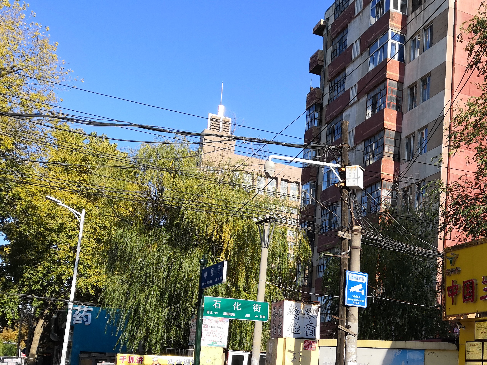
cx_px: 391
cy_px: 302
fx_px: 689
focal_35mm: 49
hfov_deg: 37.5
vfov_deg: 28.9
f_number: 1.8
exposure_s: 1/975
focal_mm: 3.95
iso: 50
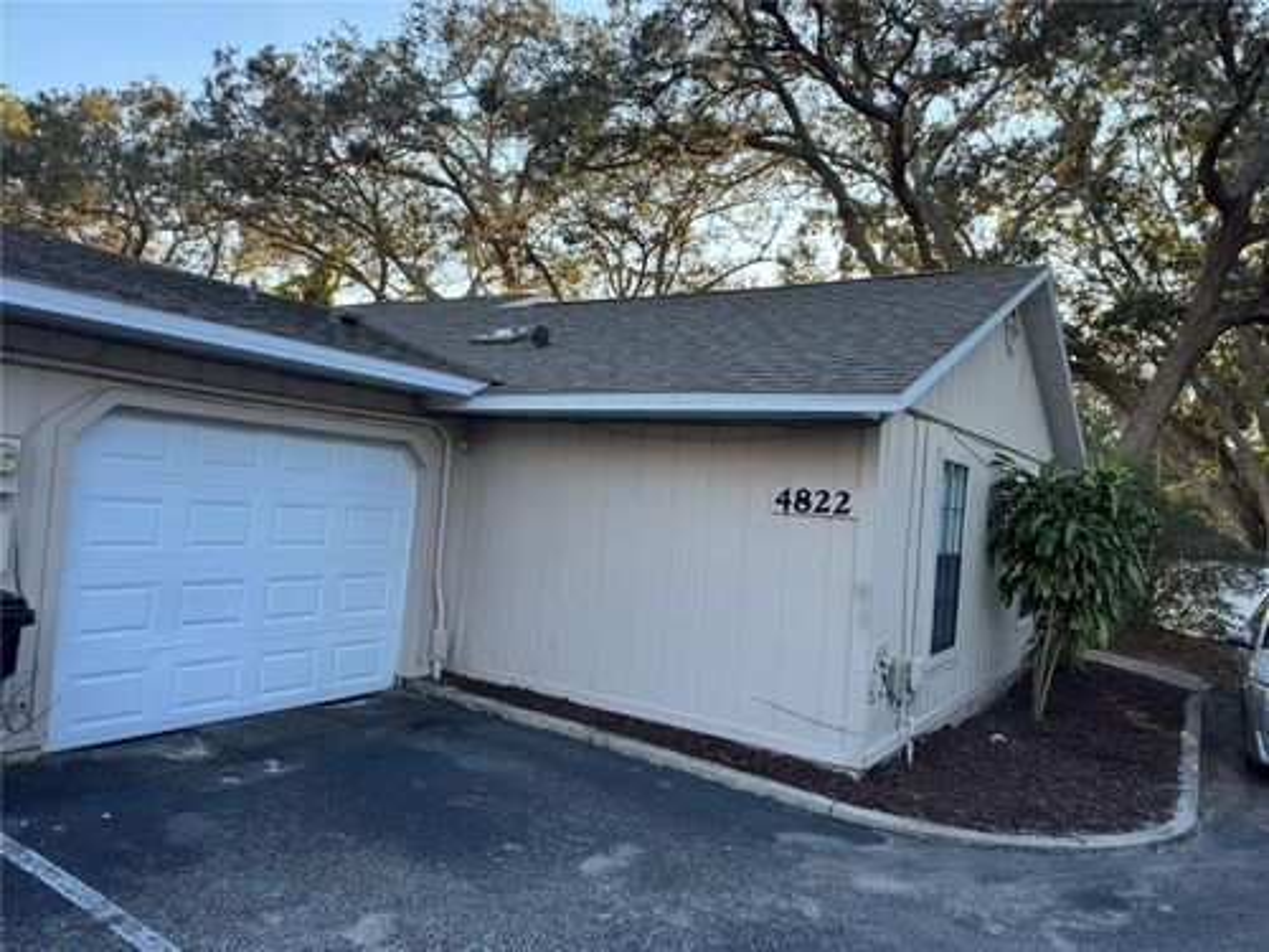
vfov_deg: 56.8
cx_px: 634
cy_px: 476
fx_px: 880
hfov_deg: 71.6
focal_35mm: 24
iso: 80
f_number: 1.78
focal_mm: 6.76
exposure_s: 1/445
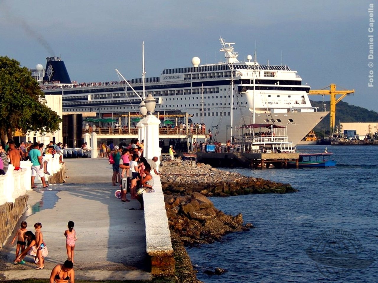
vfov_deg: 10.4
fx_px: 1551
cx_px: 189
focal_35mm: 142
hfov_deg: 13.9
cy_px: 142
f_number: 4.9
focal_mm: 25.3
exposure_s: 1/640
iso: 125
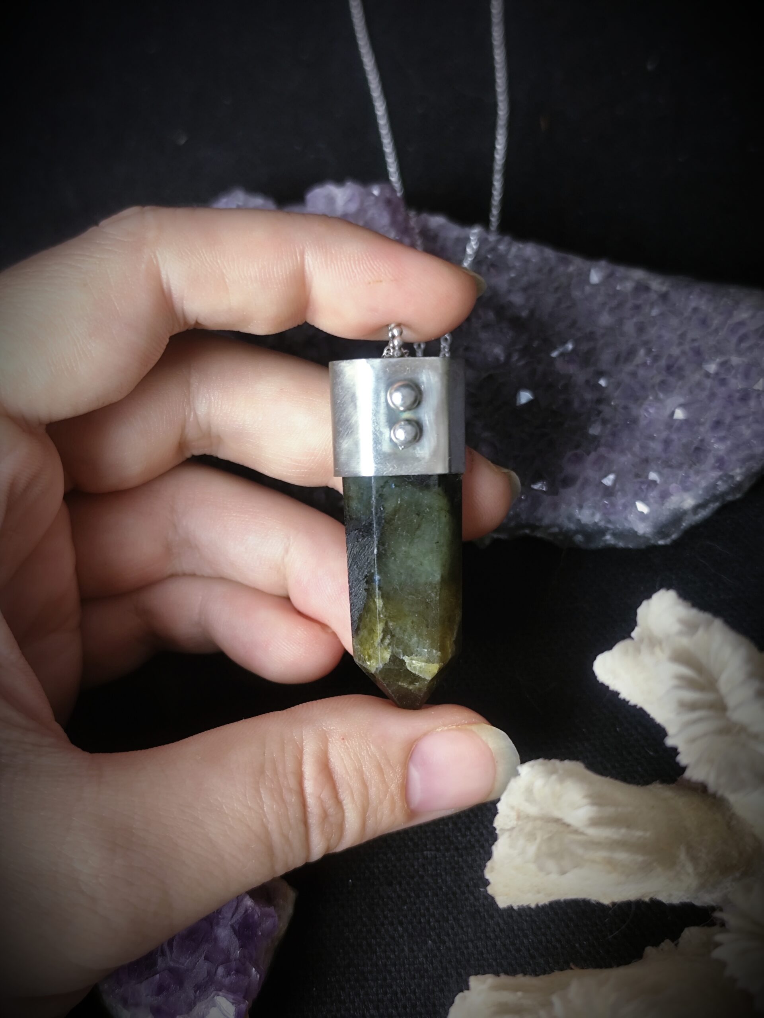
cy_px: 509
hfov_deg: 31.5
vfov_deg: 41.2
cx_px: 382
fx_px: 1354
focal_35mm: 46
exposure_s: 1/25
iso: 200
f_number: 1.65
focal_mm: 6.19
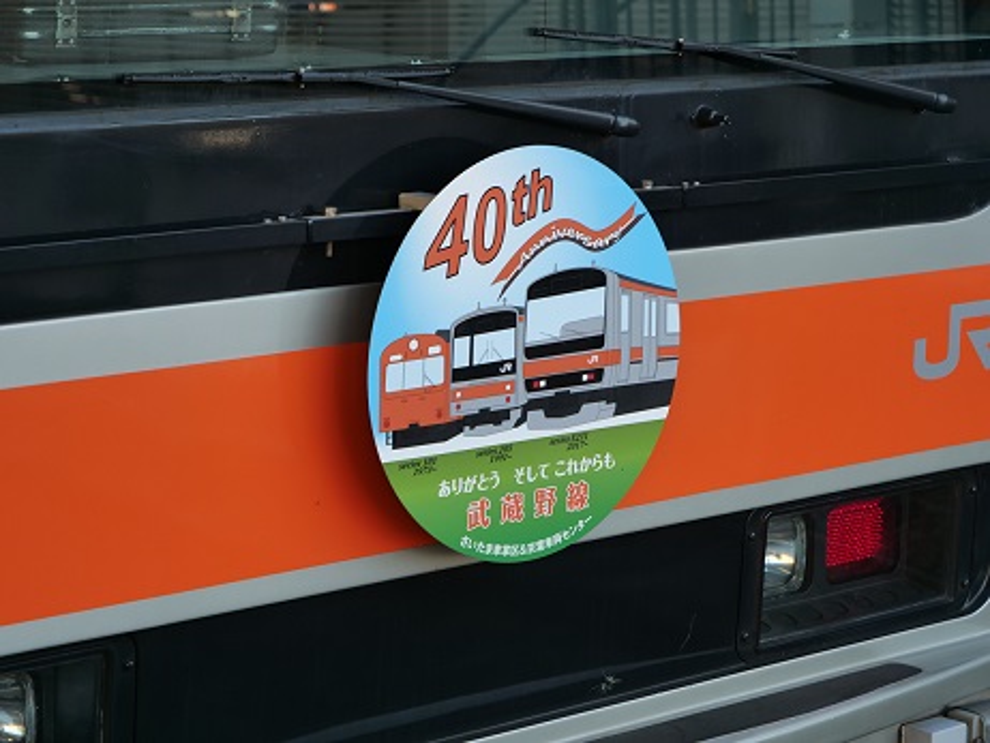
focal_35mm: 104
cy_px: 372
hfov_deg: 18.9
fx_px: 2976
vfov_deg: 14.2
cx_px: 495
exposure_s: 1/125
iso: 200
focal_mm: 52
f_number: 4
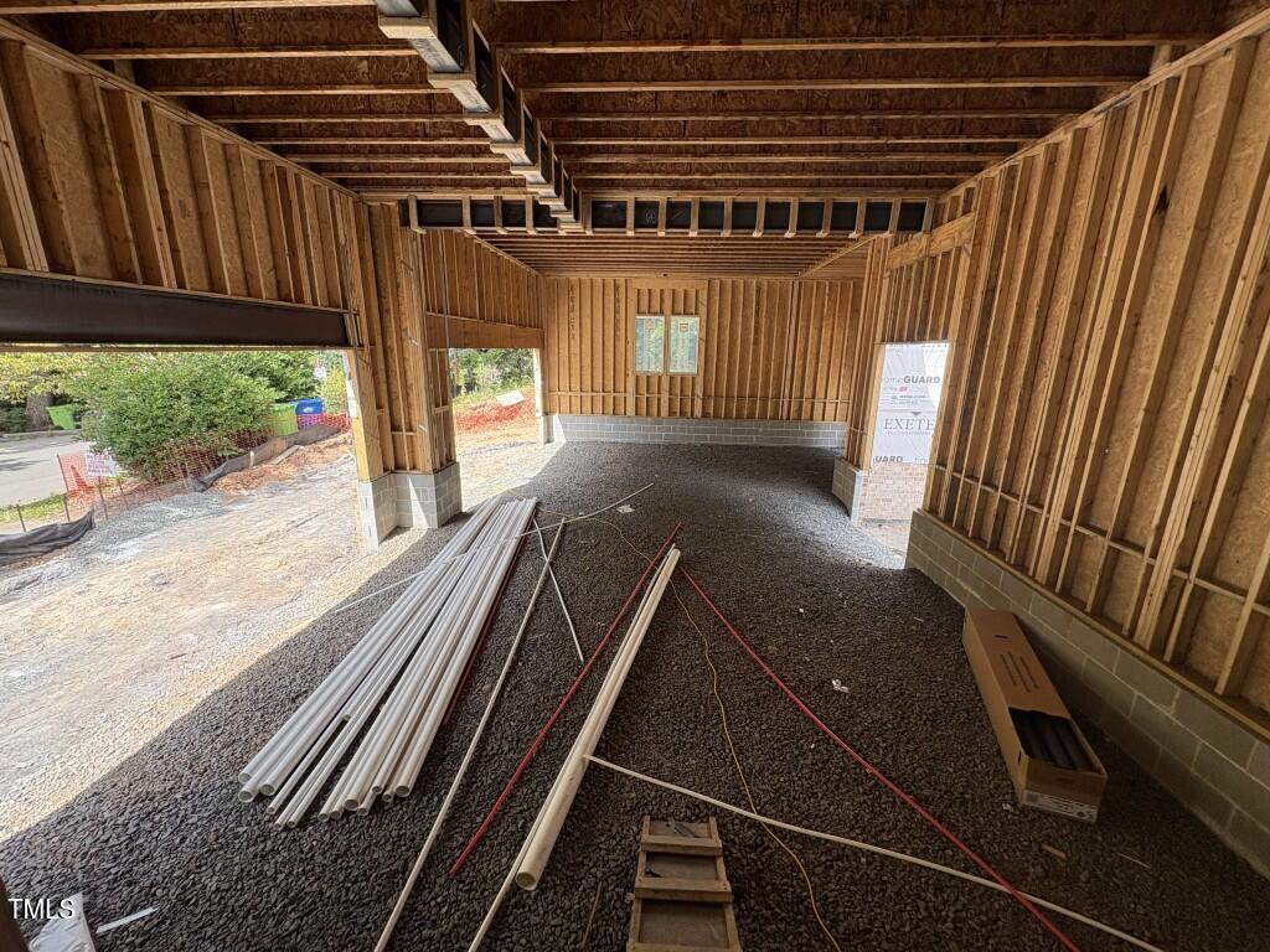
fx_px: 514
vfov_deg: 85.7
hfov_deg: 102.1
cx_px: 635
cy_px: 476
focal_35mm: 14
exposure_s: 1/144
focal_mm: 2.22
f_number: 2.2
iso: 64
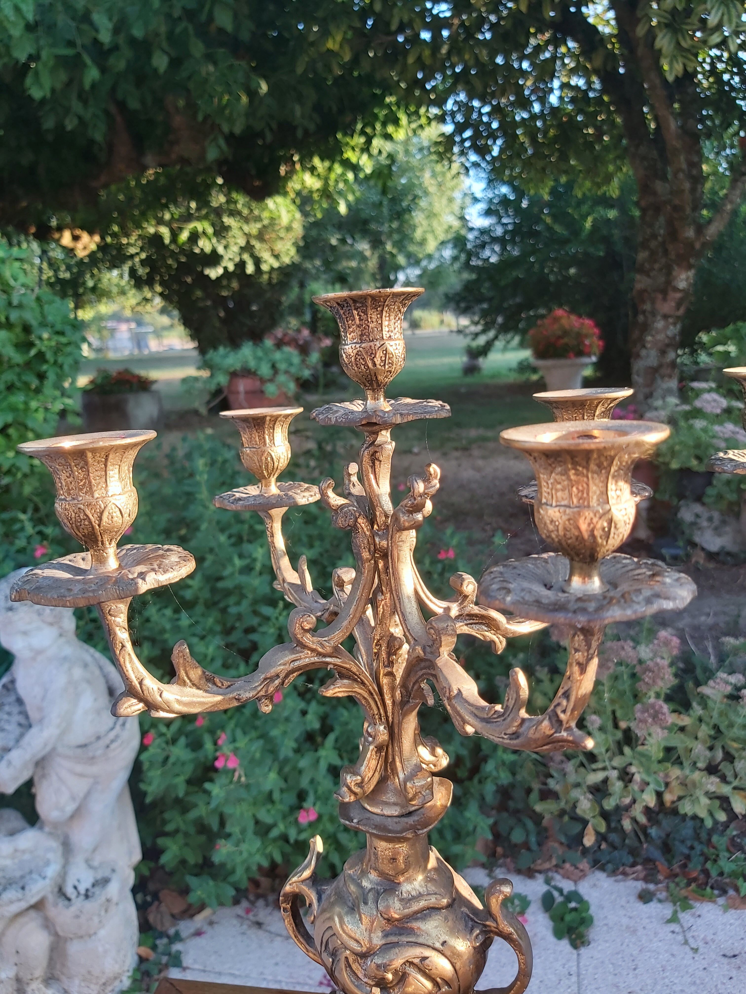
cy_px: 497
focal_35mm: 26
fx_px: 747
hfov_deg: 53.1
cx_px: 373
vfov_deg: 67.3
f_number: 1.7
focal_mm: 3.92
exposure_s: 1/141
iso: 64
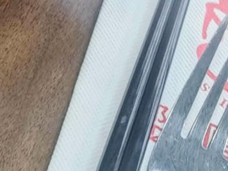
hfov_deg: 17.4
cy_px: -24
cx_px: -117
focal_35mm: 101
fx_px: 665
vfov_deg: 14.3
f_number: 1.8
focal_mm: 2.03
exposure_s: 1/30
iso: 200
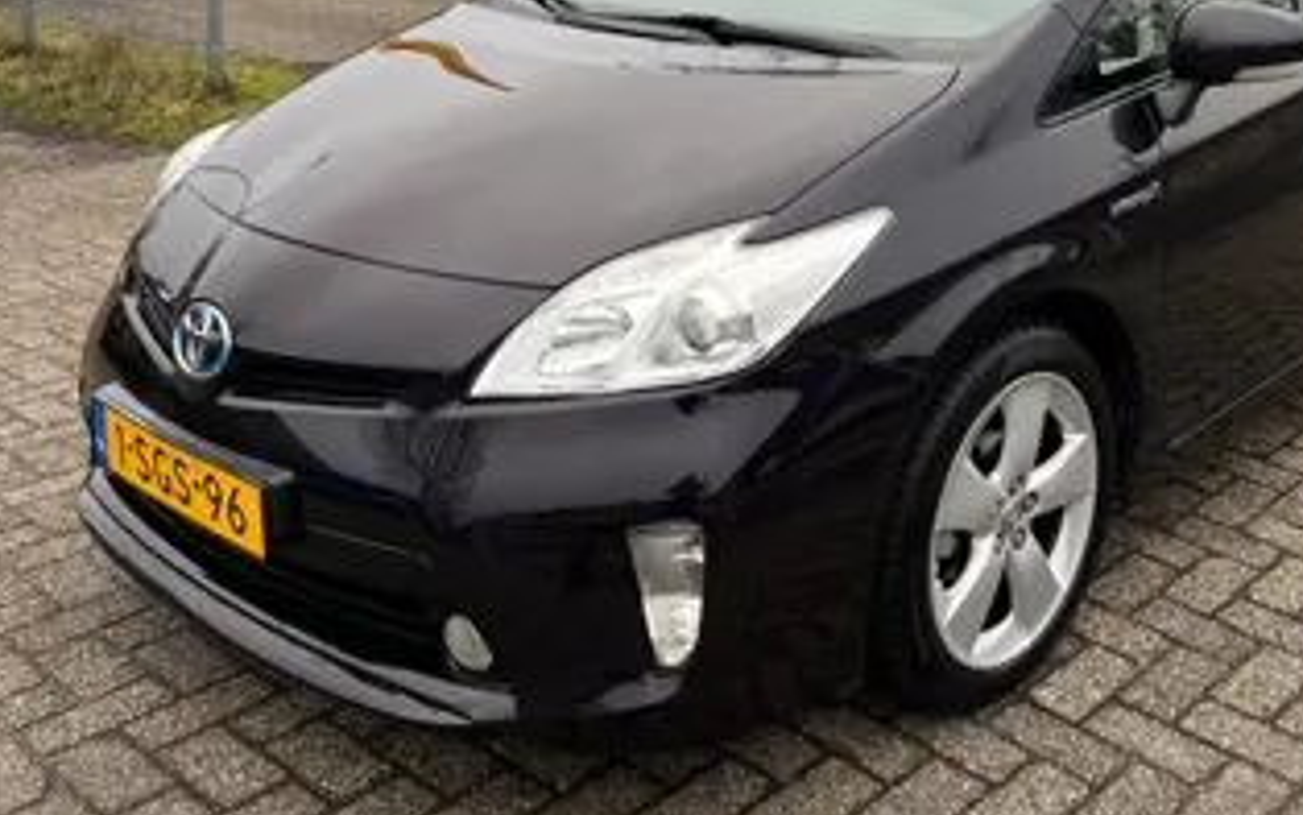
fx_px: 1492
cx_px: 902
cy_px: 124
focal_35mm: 42
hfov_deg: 46.2
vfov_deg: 29.6
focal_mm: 5.7
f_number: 1.5
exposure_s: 1/352
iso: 50
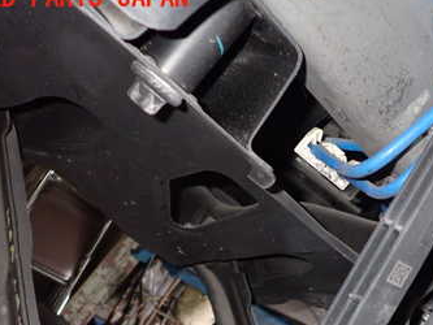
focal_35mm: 45
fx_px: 563
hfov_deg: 40.5
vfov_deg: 31.1
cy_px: 274
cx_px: 342
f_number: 5.6
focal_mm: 4.5
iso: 800
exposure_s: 1/30
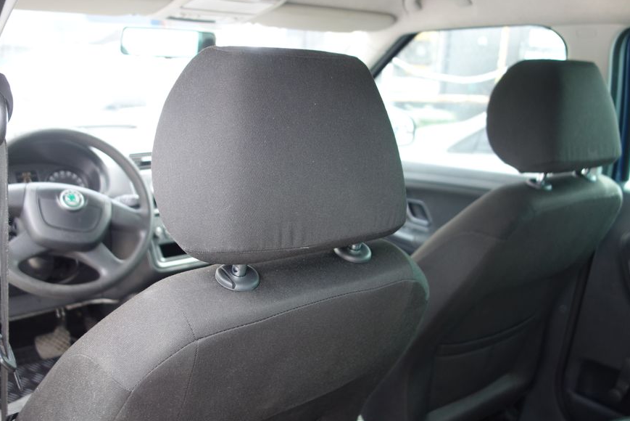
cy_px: 245
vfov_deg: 39.9
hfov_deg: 57.2
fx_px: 578
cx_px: 309
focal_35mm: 33
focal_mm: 10.4
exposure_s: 1/125
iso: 125
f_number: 1.8
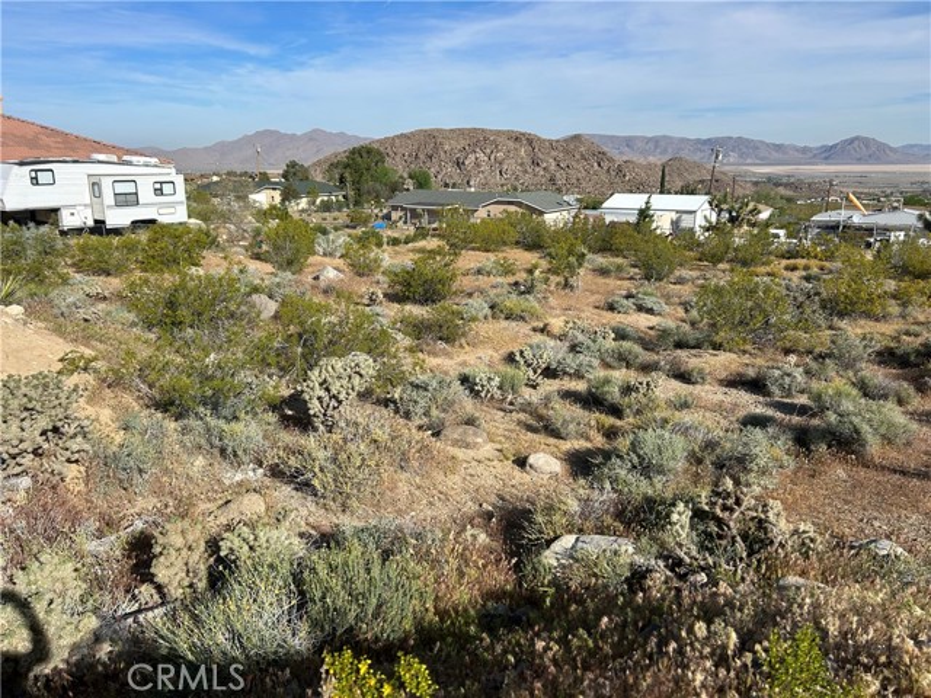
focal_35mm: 26
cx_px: 466
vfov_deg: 53.1
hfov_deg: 67.3
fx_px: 699
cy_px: 349
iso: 50
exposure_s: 1/5076
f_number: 1.5
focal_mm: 5.7
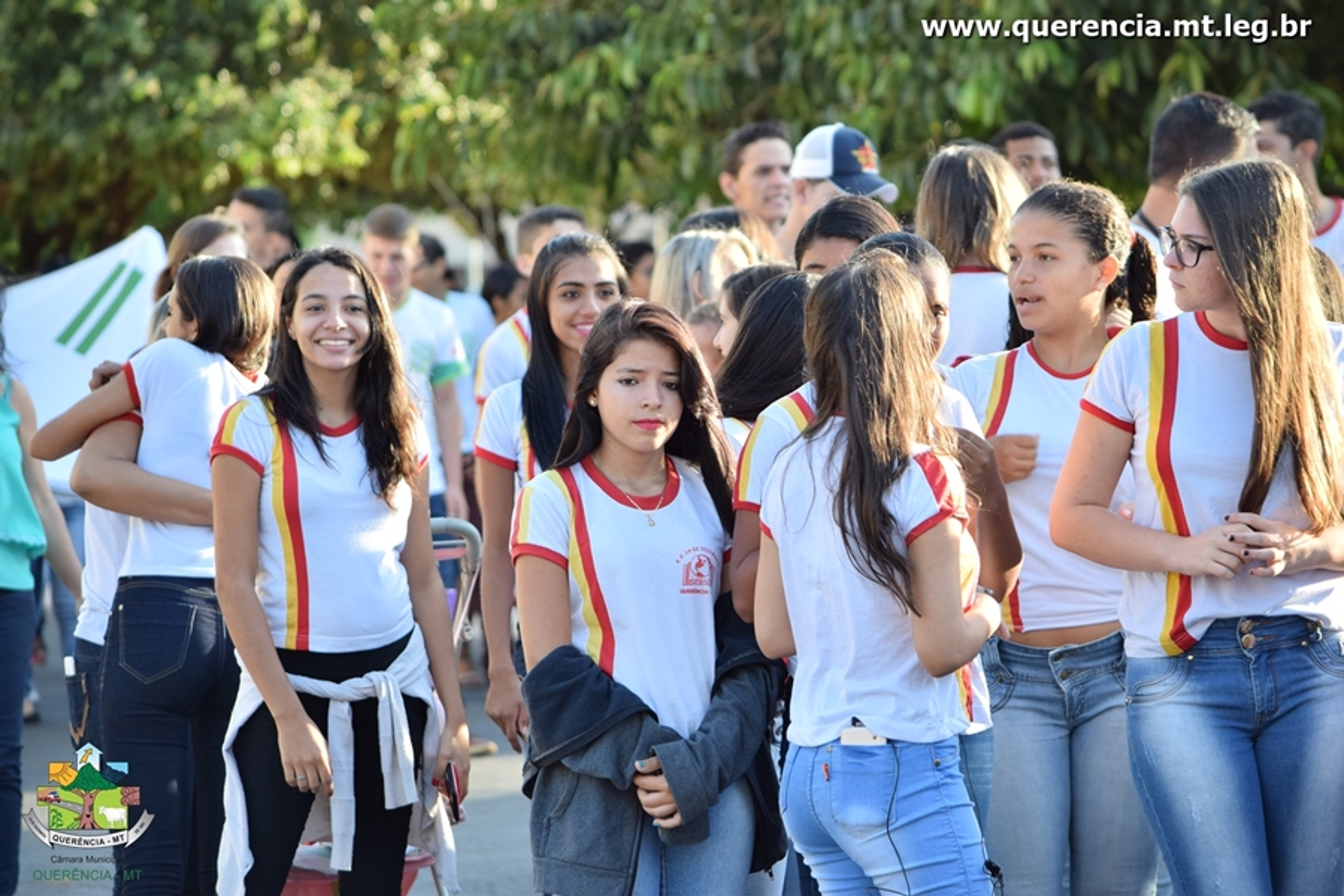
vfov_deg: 6.5
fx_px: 7839
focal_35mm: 210
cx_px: 672
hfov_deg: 9.8
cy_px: 448
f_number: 4.8
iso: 200
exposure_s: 1/200
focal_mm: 140
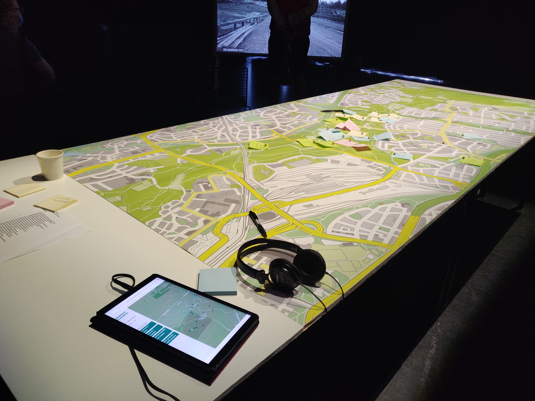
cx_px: 268
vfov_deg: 54.9
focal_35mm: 25
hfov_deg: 69.4
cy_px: 200
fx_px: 386
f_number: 1.7
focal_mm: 4.25
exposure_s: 1/33
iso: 640
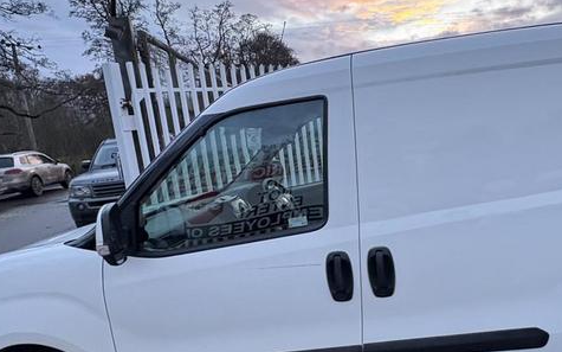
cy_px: 201
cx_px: 387
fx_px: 429
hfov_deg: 64.3
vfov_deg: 44.4
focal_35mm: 28
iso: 250
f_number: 2.2
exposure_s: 1/90
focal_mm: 2.22
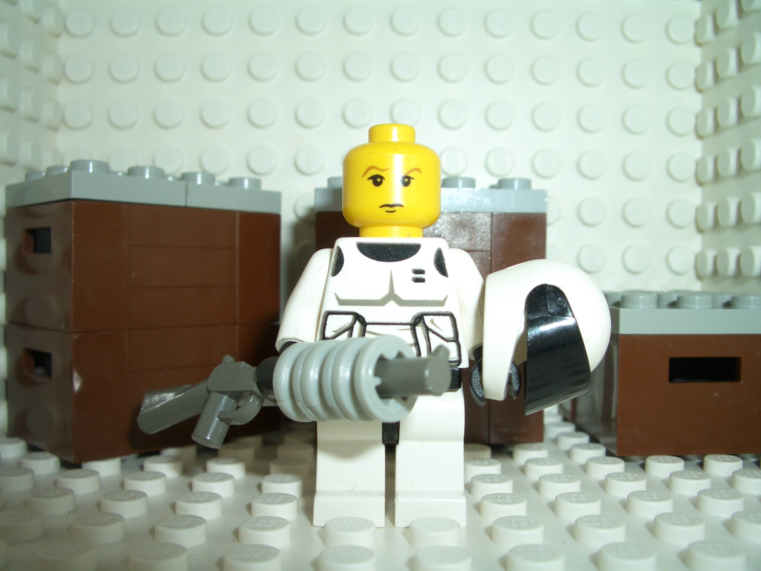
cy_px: 286
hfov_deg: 52.6
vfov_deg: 40.7
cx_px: 380
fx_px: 769
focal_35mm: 35
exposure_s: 1/60
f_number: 4.3
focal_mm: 5.8
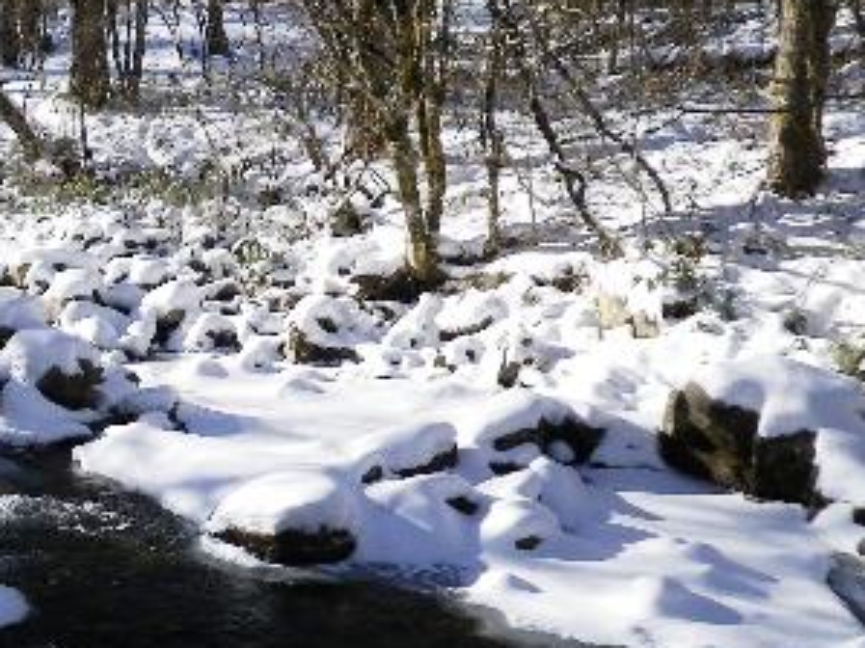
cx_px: -49
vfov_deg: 24.3
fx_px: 1499
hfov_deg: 29.5
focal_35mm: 60
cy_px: 402
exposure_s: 1/500
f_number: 4.2
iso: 100
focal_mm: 5
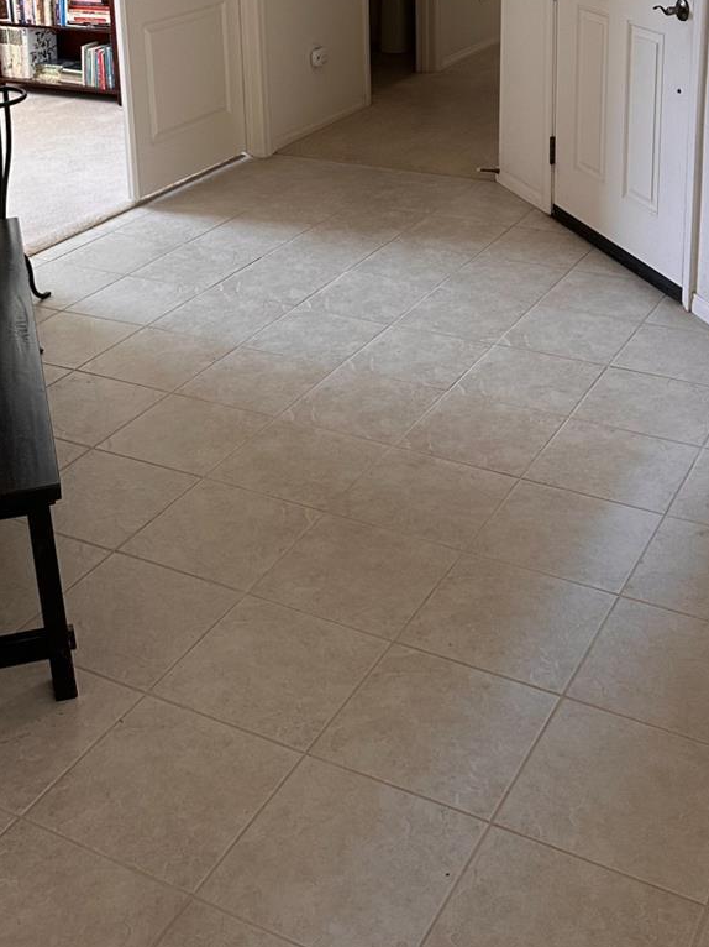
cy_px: 141
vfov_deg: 38.3
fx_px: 1284
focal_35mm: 47
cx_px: 316
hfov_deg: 30.8
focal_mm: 6.86
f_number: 1.78
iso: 250
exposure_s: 1/92
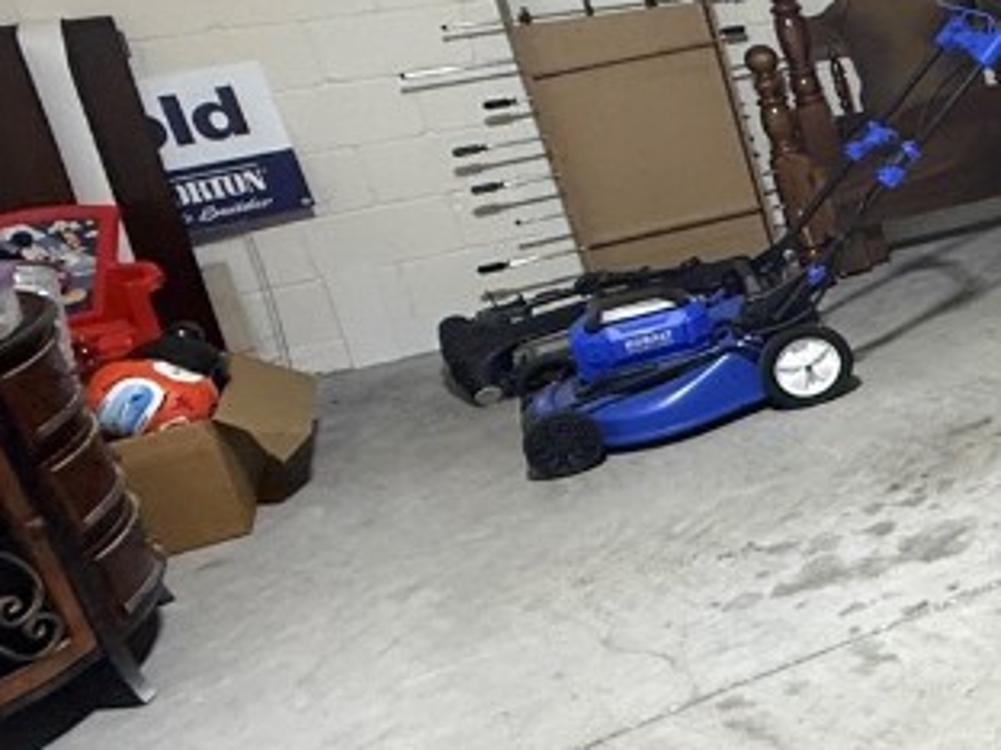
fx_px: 1330
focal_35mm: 46
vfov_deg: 31.4
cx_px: 1415
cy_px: 292
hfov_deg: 29.5
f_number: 2.2
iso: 400
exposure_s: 1/60
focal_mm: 2.22
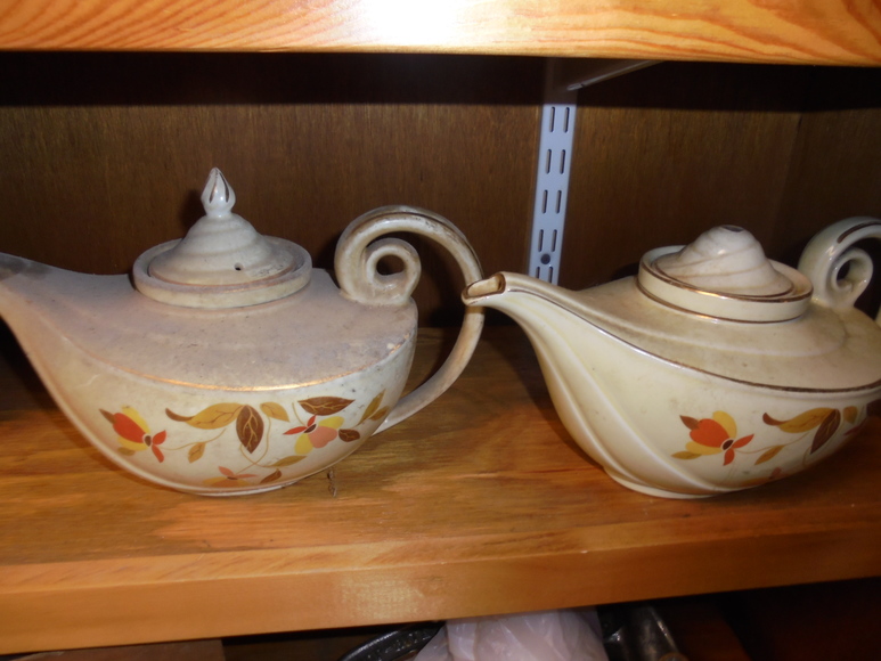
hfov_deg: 67.3
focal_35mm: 26
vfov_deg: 53.1
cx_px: 440
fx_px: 662
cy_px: 330
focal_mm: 4.6
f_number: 3.5
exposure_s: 1/30
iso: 160
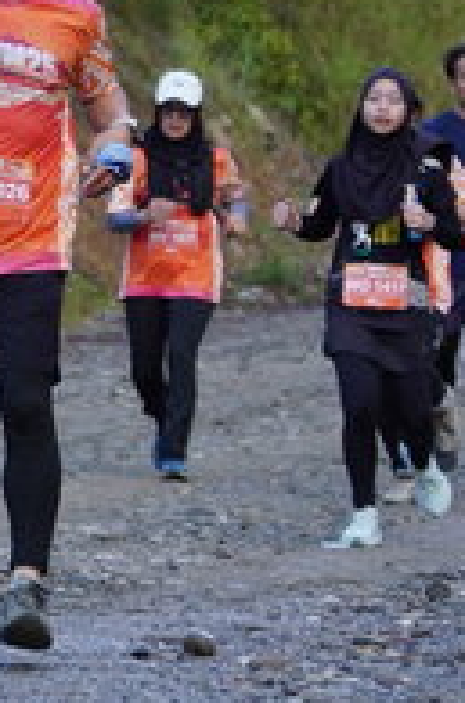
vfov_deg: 4.8
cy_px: 88
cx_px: -128
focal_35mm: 431
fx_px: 8395
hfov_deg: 3.2
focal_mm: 70
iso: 320
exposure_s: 1/500
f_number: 2.8
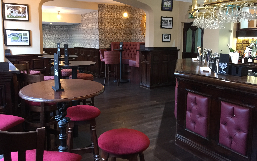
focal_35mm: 31
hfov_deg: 61.2
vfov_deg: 40.5
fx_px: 217
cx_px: 128
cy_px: 66
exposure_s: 1/17
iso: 250
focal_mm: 4.15
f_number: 2.2
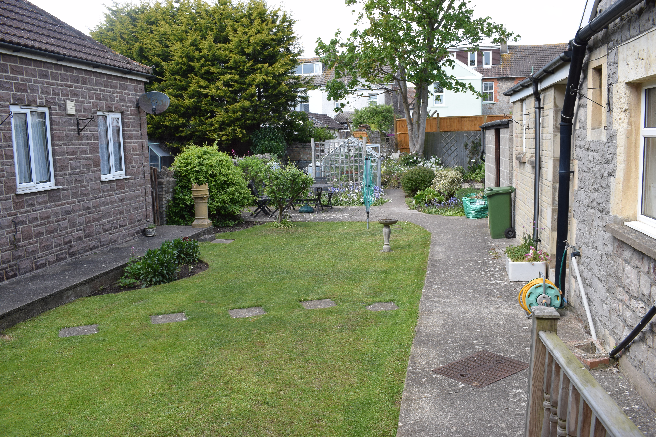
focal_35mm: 30
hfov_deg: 61.9
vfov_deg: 43.6
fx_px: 547
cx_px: 328
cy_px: 218
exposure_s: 1/250
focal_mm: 20
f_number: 8
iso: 360
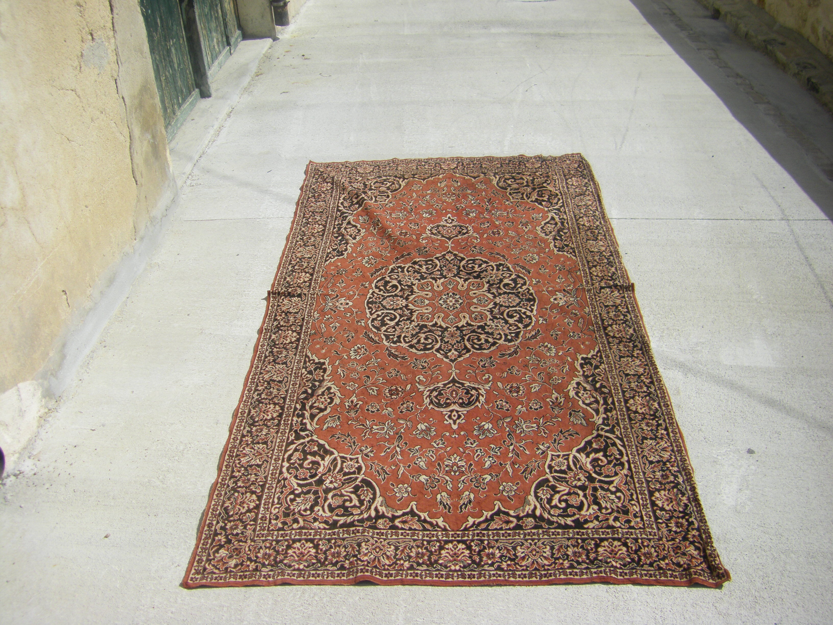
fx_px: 914
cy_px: 312
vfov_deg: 37.7
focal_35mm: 38
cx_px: 416
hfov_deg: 49.0
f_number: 7
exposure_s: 1/320
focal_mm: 6.3
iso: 64
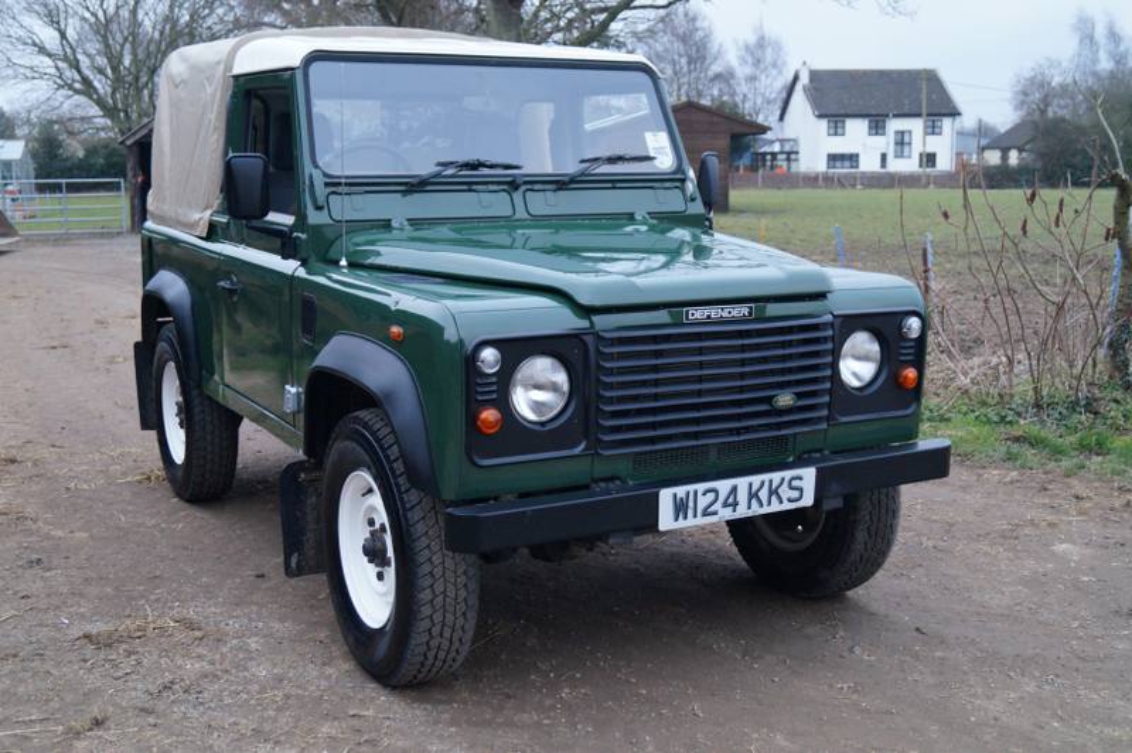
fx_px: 1320
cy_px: 376
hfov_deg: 46.4
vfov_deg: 31.8
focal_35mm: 42
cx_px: 566
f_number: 4.5
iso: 1600
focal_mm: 28
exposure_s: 1/60
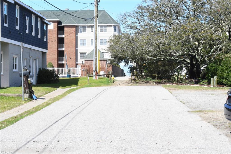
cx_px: 116
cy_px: 77
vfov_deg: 16.5
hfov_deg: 24.6
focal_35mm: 82
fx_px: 529
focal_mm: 55
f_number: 22
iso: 1000
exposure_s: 1/250
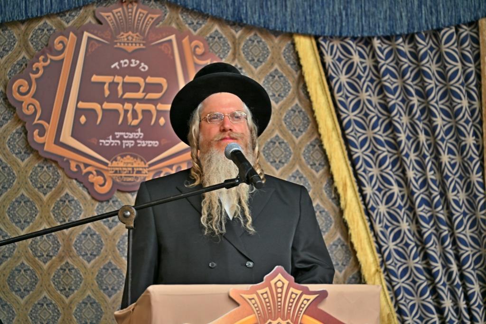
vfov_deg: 11.4
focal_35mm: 120
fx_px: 1620
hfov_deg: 17.1
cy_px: 162
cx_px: 243
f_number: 4
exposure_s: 1/100
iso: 400
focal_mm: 120
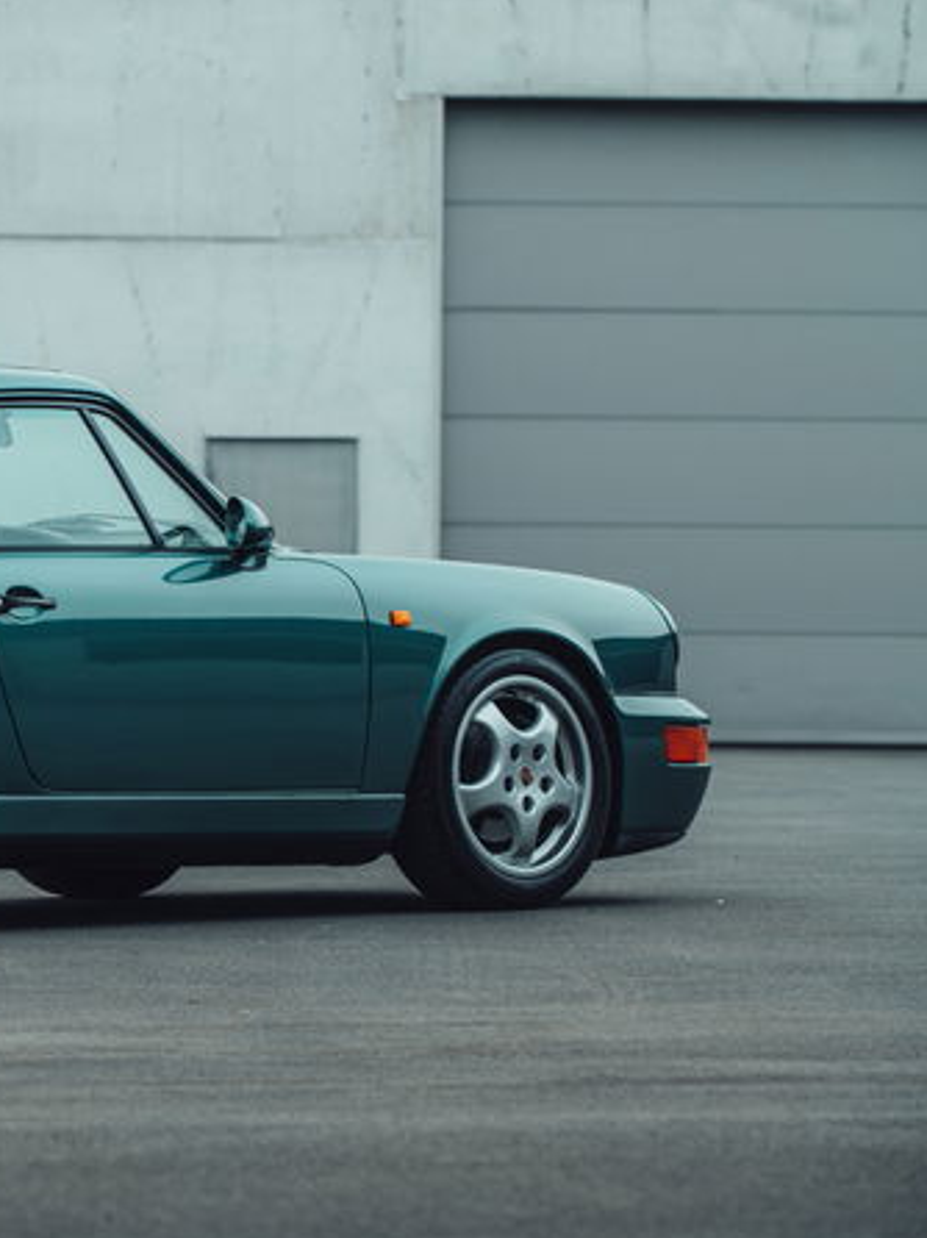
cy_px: 563
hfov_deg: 8.1
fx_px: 6505
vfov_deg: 10.9
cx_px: -128
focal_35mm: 182
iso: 400
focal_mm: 110
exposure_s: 1/125
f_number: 5.6
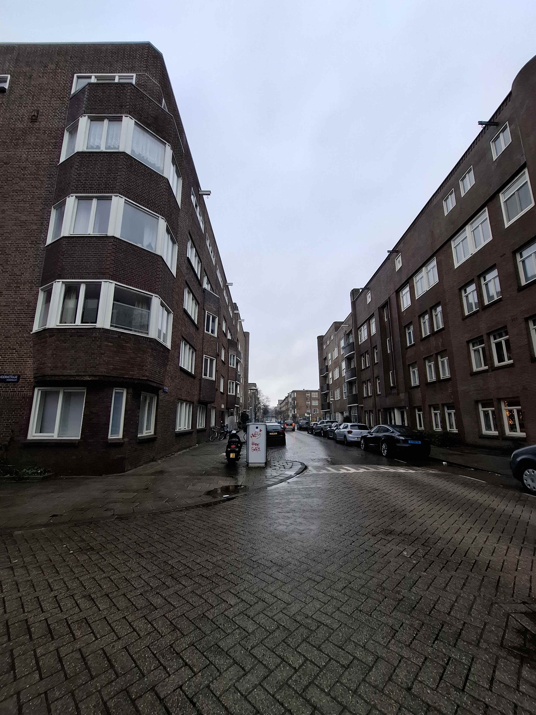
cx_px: 268
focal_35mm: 13
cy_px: 358
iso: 50
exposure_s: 1/120
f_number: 2.2
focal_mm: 1.74
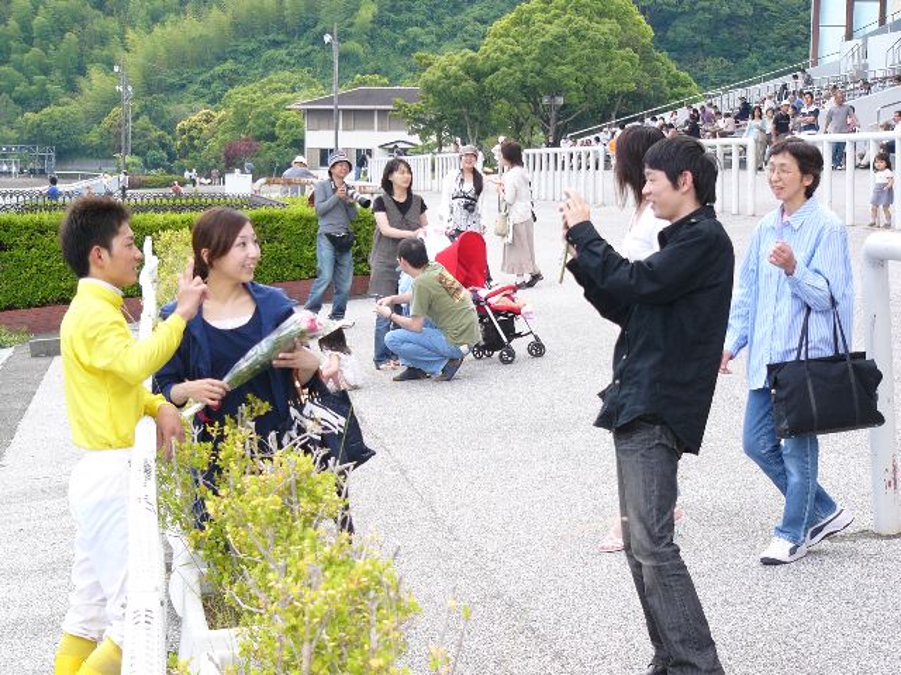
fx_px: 2395
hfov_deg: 21.3
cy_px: 338
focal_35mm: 92
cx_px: 450
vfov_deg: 16.1
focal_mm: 15.3
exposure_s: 1/125
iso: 50
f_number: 4
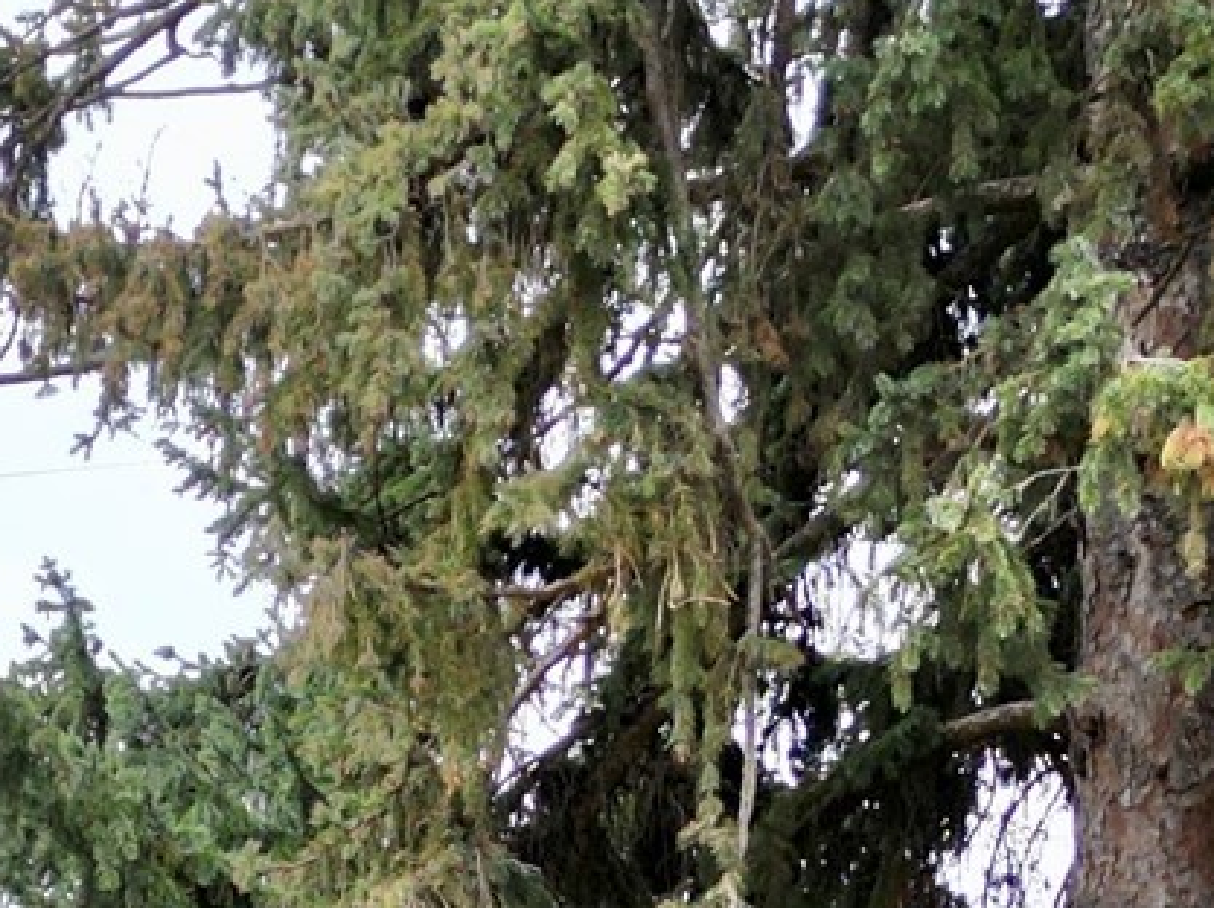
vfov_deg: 11.8
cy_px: 1525
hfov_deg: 16.1
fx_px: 4135
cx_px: -186
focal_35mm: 118
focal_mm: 6.72
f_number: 1.7
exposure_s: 1/500
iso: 100
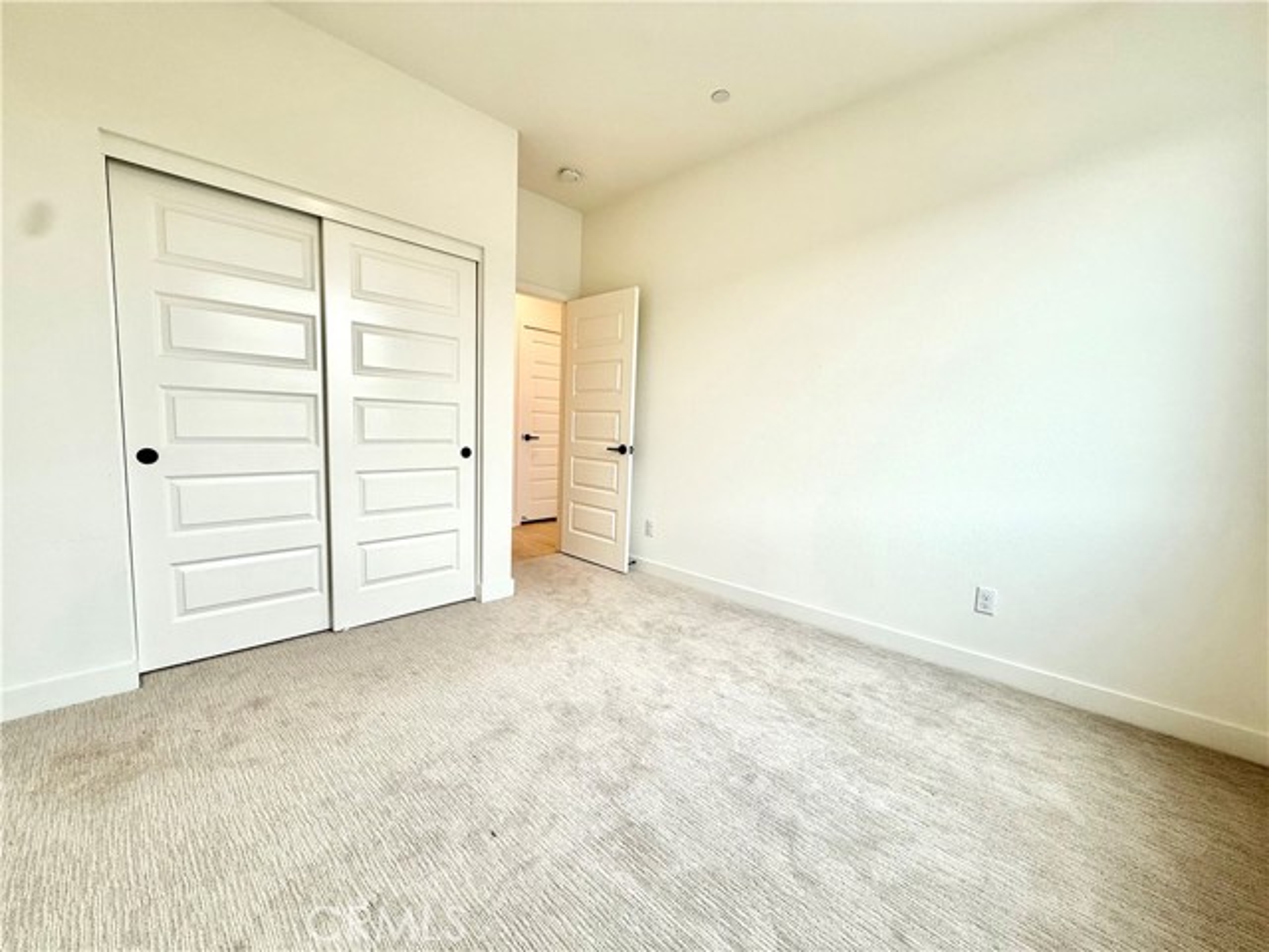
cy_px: 476
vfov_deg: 85.7
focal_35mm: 14
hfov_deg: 102.1
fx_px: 513
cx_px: 634
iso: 64
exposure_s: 1/120
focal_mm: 2.22
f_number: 2.2
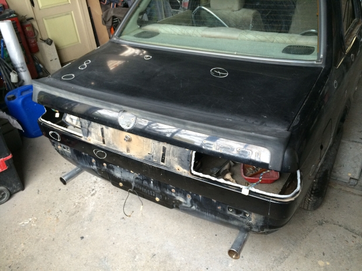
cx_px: 181
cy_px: 136
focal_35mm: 30
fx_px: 314
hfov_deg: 60.0
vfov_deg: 46.8
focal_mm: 4.12
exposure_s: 1/30
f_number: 2.2
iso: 160
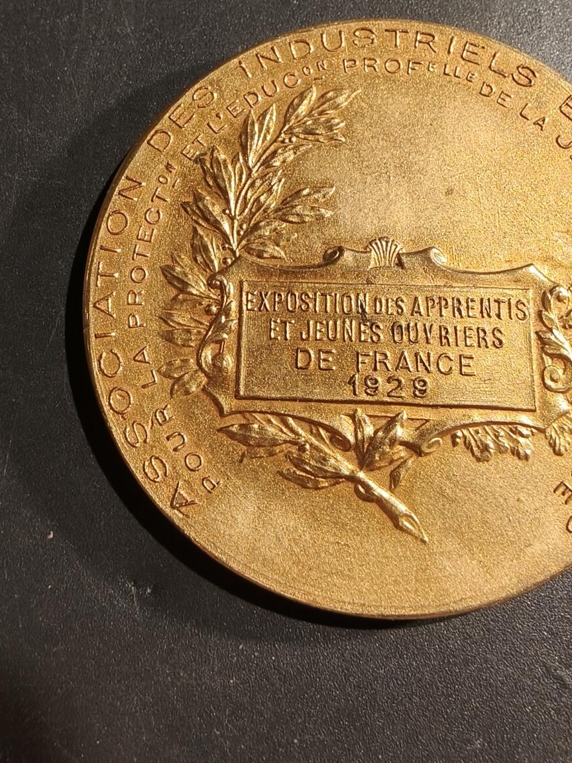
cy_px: 419
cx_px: 380
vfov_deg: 51.3
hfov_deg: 39.2
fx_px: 793
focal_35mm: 36
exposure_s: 1/84.7
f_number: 2
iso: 160
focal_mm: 2.32
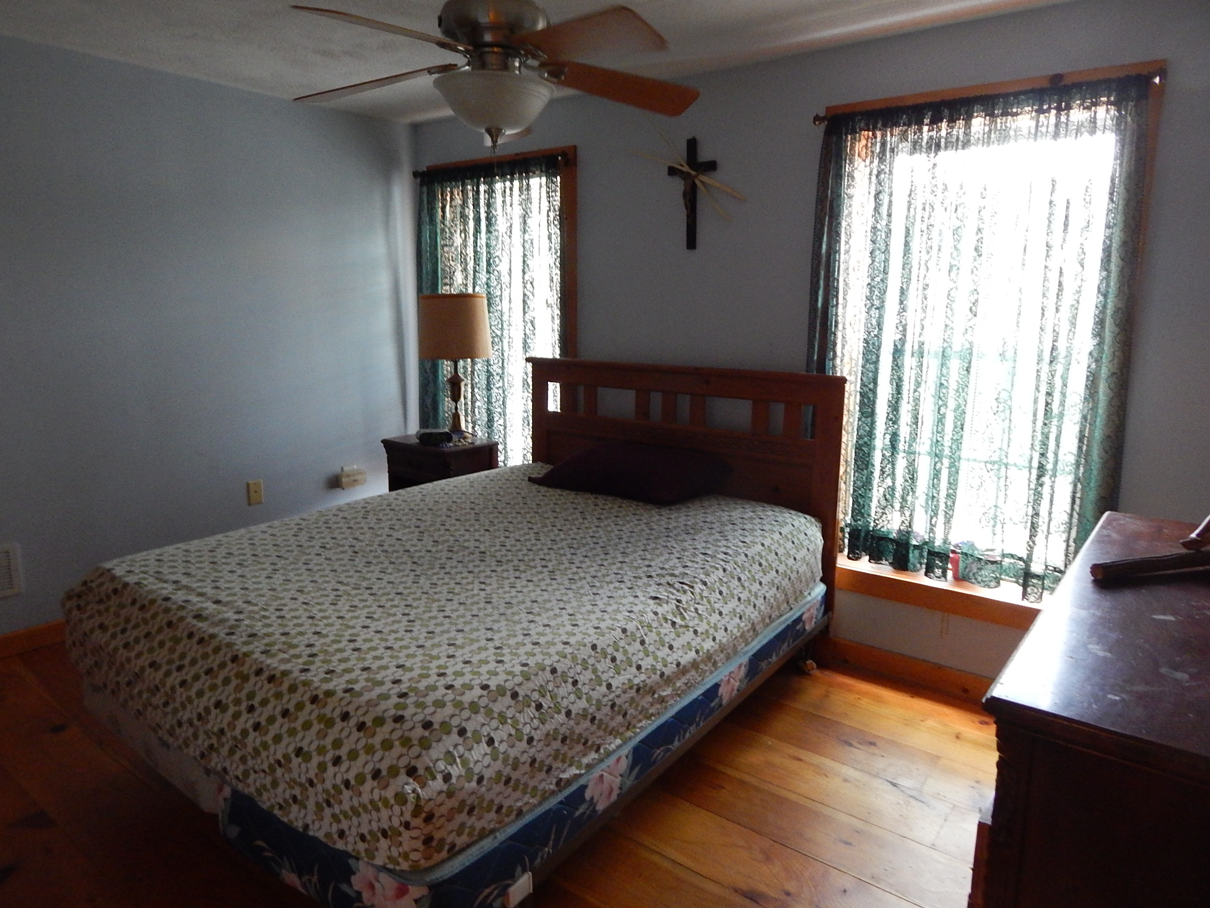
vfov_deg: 58.9
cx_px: 605
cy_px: 454
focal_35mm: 23
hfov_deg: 73.9
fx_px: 804
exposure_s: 1/30
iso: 500
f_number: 3
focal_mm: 4
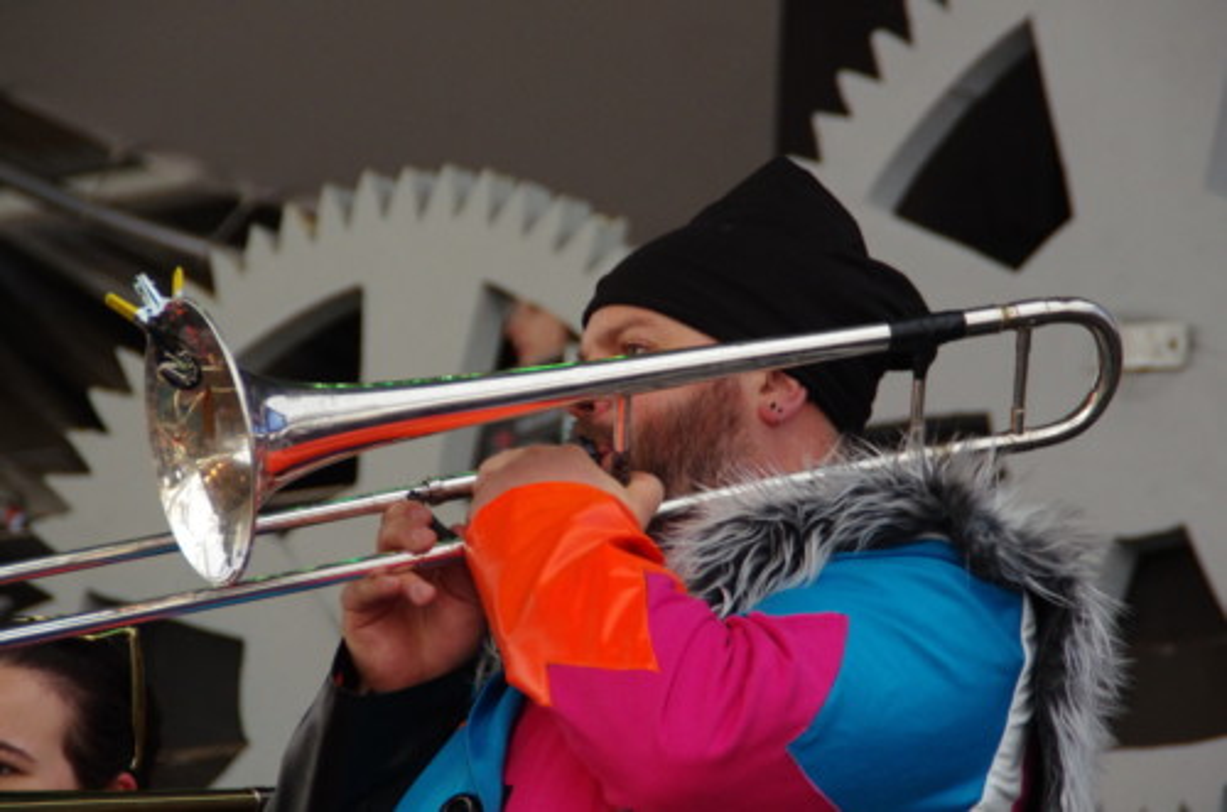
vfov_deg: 6.2
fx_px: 7550
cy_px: 406
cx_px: 614
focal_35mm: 222
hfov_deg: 9.3
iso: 1600
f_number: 6.3
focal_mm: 148
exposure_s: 1/200
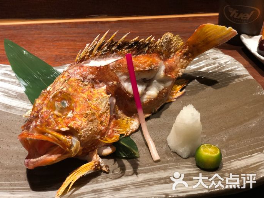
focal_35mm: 53
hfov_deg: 36.2
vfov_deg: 27.5
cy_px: 100
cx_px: 132
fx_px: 404
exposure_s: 1/25
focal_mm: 6
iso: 125
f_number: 2.4
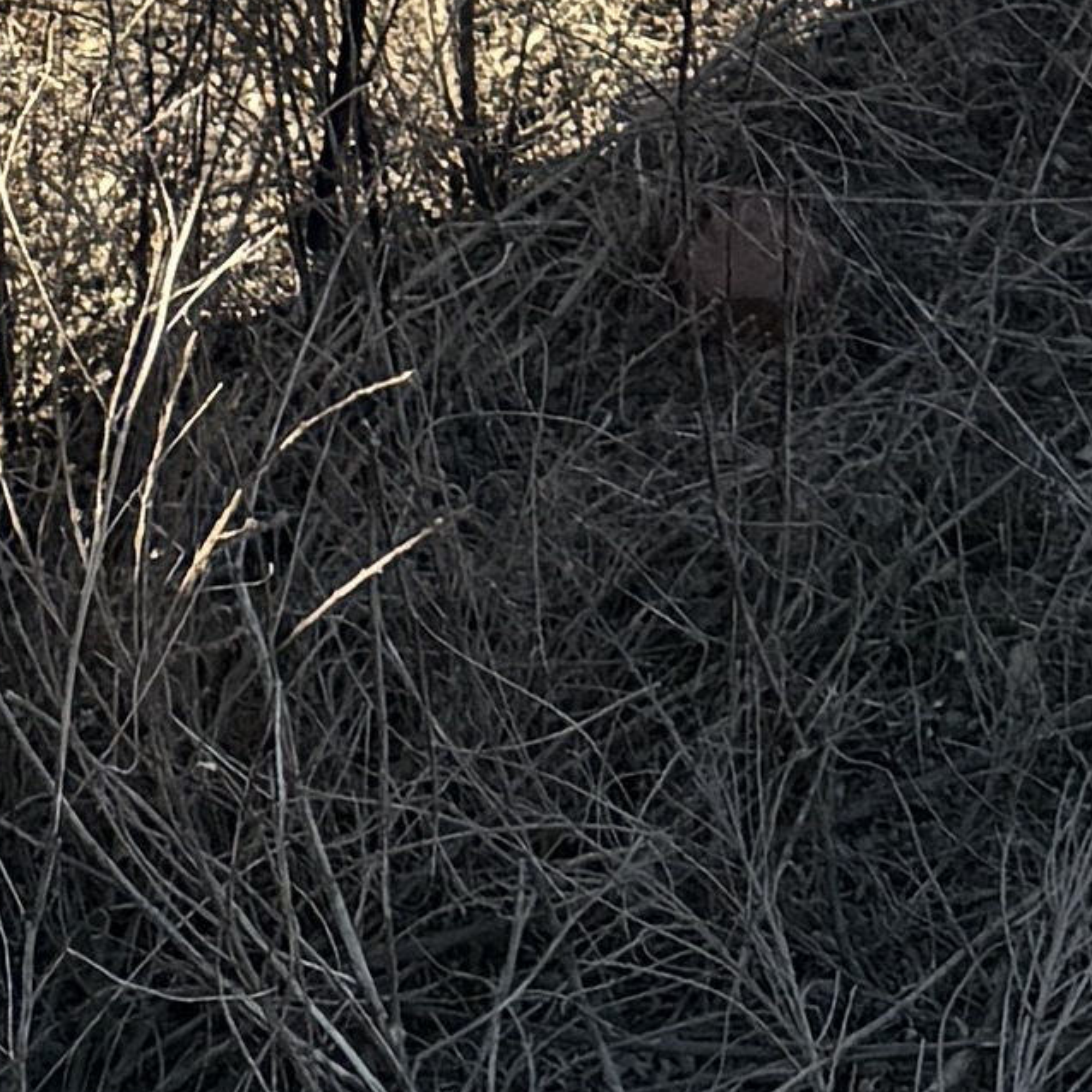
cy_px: -2062
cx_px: 902
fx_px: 6781
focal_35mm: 190
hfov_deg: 9.2
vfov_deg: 8.0
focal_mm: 6.76
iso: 80
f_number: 1.78
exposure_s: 1/1949
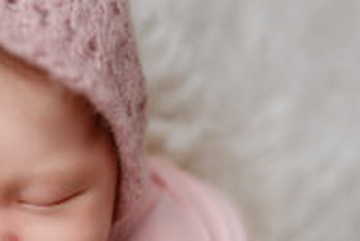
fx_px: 831
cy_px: 212
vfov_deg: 16.3
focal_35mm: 83
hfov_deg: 23.5
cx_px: 9
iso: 500
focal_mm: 35
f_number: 2
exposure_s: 1/800
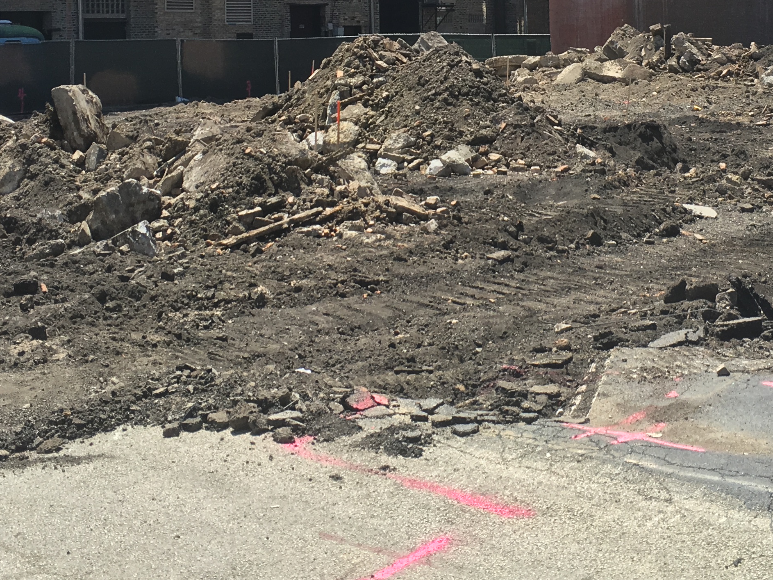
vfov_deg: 22.9
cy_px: 31
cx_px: 461
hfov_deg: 31.1
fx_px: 1384
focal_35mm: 62
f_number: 2.2
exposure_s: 1/746
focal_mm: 4.15
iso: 25
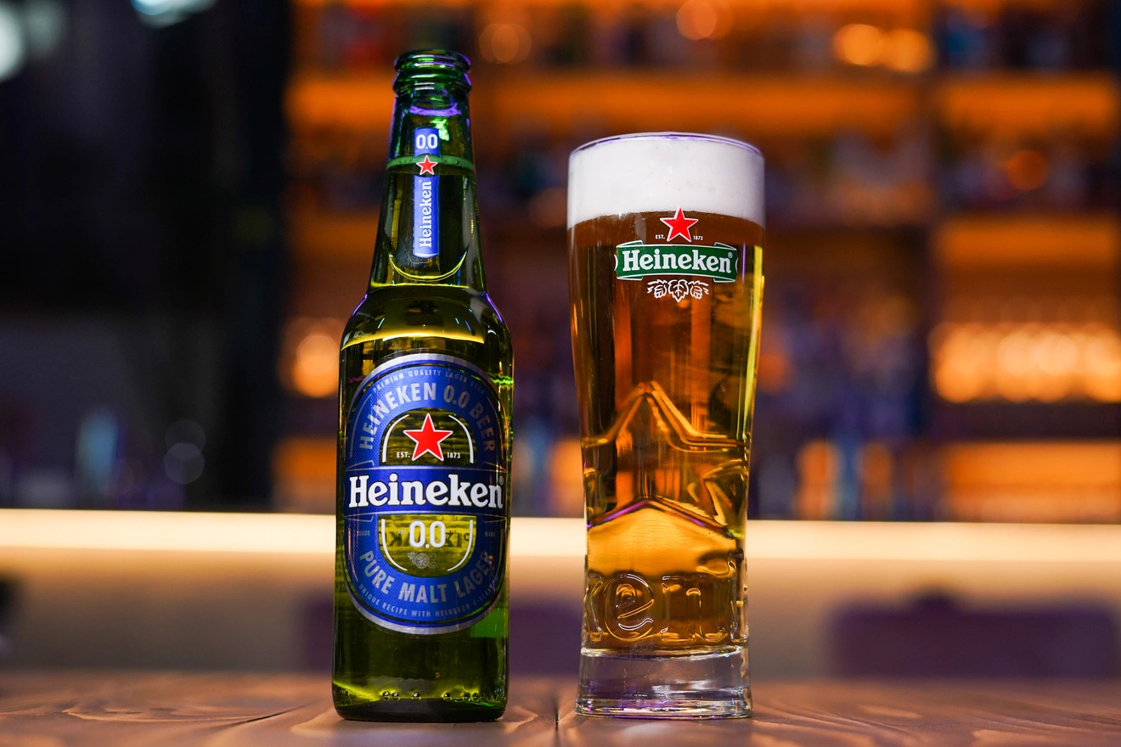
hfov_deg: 39.6
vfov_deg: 27.0
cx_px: 560
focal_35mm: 50
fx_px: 1557
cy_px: 374
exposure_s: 1/320
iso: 1250
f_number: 3.2
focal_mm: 50
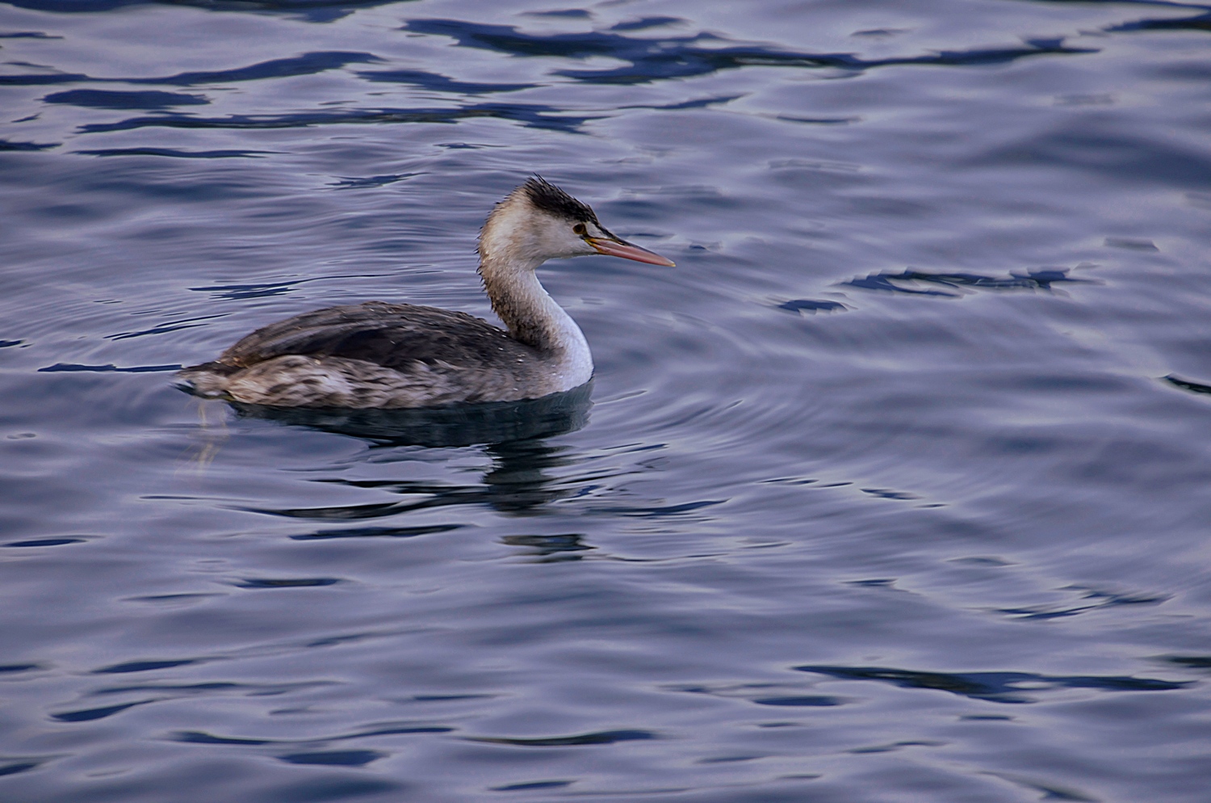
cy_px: 402
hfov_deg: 4.6
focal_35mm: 450
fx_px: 15108
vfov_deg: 3.0
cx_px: 606
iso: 200
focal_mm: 300
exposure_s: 1/30
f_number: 8
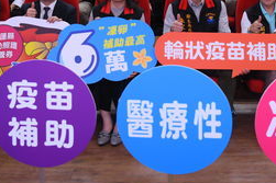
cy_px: -20
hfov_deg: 30.1
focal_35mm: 67
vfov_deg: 19.4
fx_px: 513
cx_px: 155
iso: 1600
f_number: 4
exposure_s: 1/160
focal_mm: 28
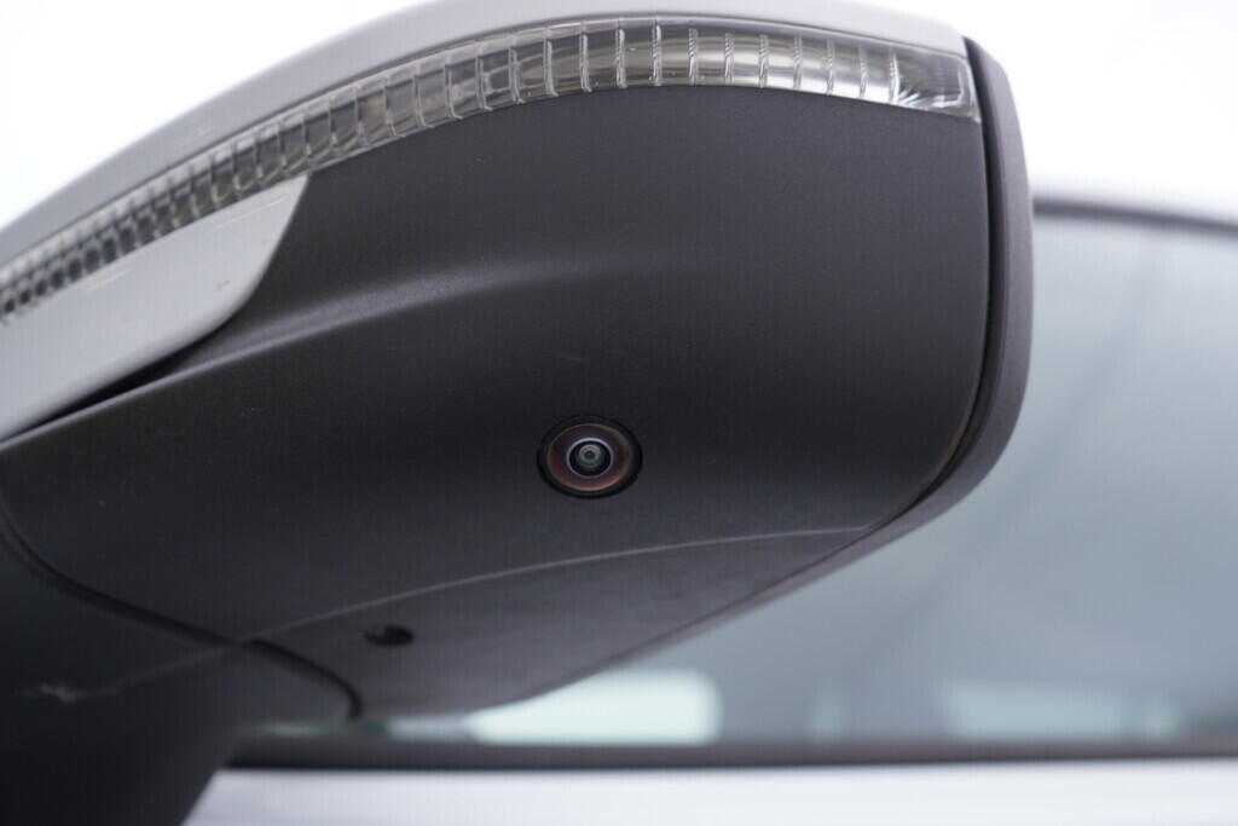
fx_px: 1238
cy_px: 413
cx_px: 619
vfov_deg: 36.9
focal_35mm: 36
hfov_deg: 53.1
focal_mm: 24
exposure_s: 1/60
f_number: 4
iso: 125
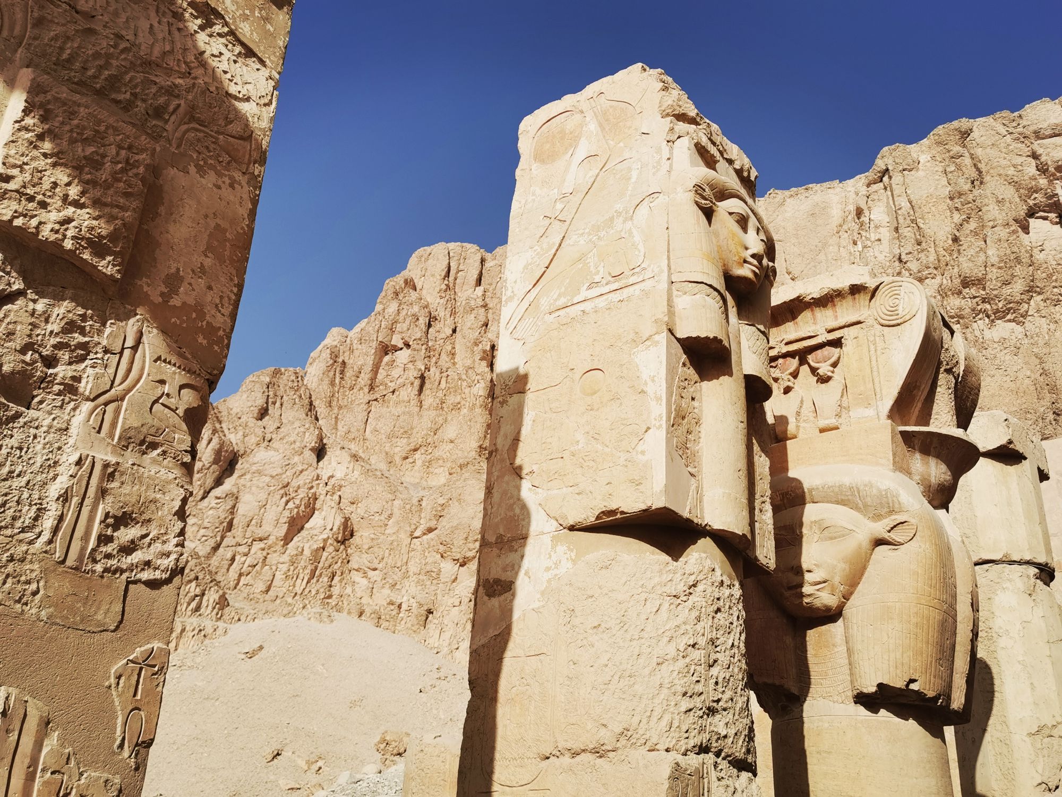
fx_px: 1043
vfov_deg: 41.8
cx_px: 531
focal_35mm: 34
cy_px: 398
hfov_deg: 54.0
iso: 50
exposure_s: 1/10000
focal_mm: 5.56
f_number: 1.6
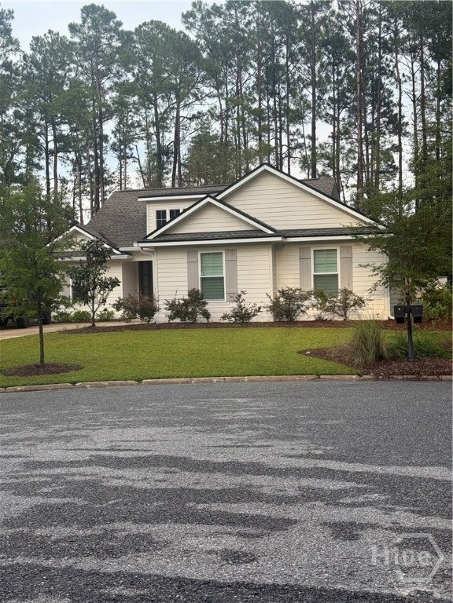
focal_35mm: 48
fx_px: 838
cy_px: 302
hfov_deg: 30.3
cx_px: 226
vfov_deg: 39.7
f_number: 1.78
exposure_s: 1/719
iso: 64
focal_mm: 6.76
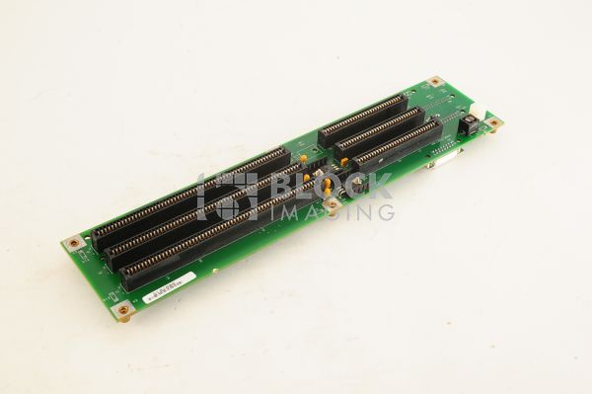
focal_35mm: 50
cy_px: 197
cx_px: 296
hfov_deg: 39.6
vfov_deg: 26.9
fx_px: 822
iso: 1600
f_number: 13
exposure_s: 1/125
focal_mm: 50
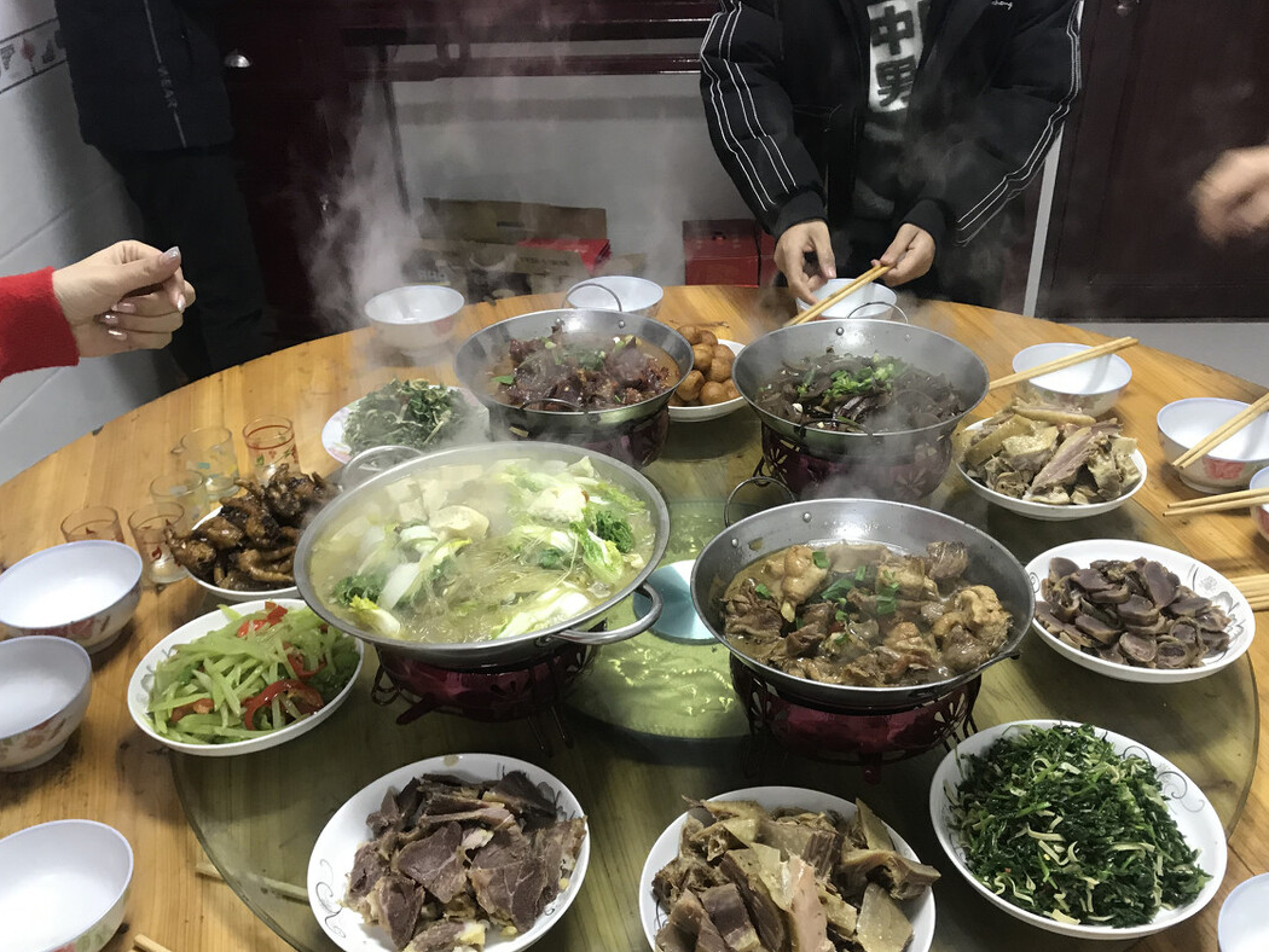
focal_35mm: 32
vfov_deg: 44.1
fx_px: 1173
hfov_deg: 56.8
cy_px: 532
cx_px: 653
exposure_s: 1/17
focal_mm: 3.99
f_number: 1.8
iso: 64
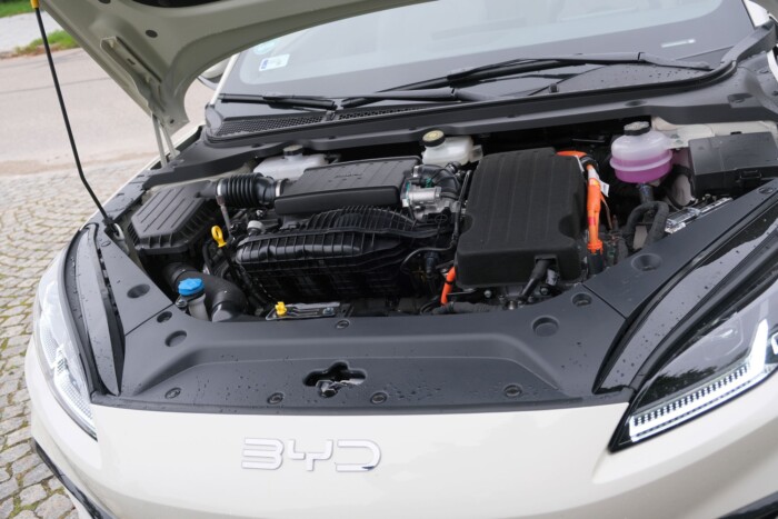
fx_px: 756
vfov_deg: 37.9
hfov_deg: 54.4
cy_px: 260
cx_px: 389
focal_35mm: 35
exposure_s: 1/150
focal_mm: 23.3
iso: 320
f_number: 4
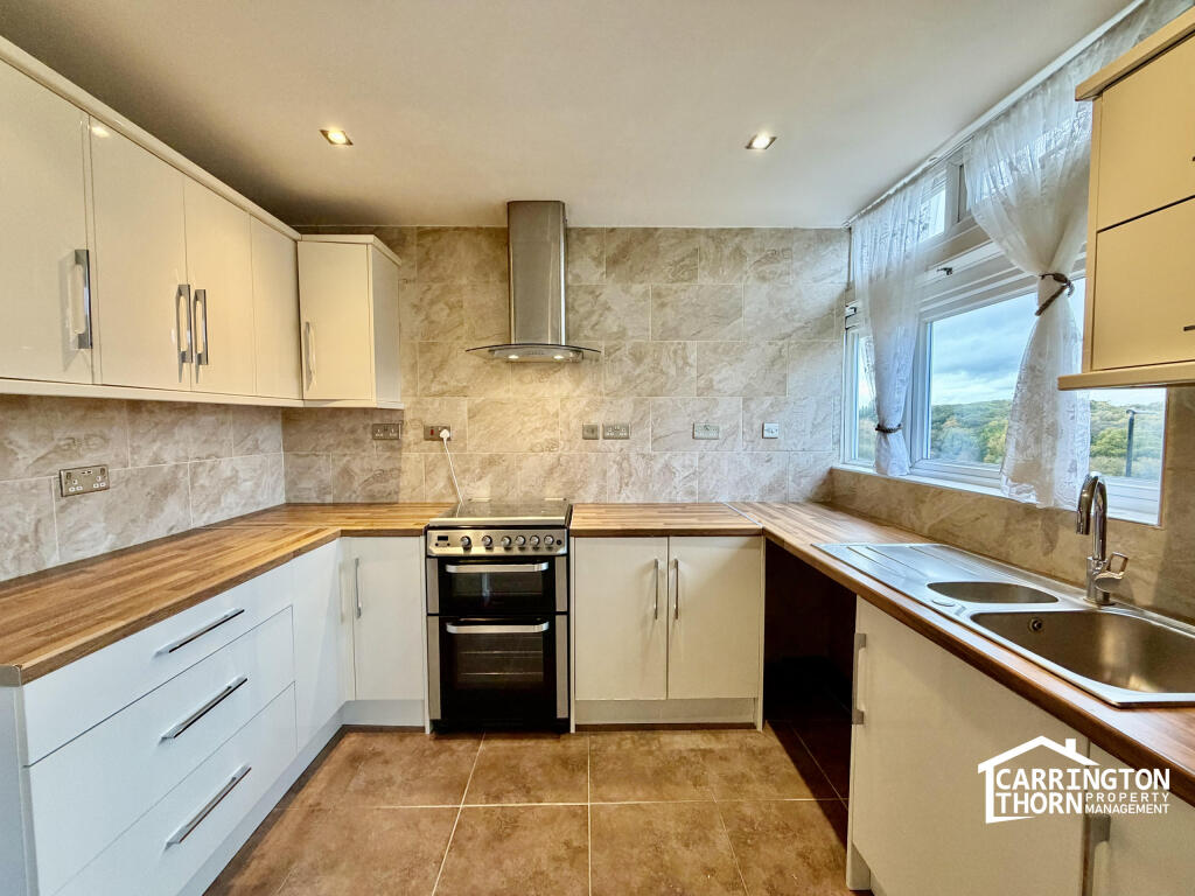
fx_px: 483
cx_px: 598
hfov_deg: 102.1
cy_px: 448
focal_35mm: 14
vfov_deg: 85.7
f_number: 2.2
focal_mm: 2.22
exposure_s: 1/100
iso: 250
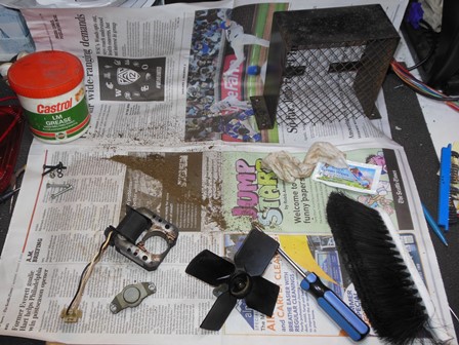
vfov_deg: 48.2
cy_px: 172
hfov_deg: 61.7
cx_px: 230
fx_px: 385
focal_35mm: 29
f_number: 3.3
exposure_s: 1/30
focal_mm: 5.2
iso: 125
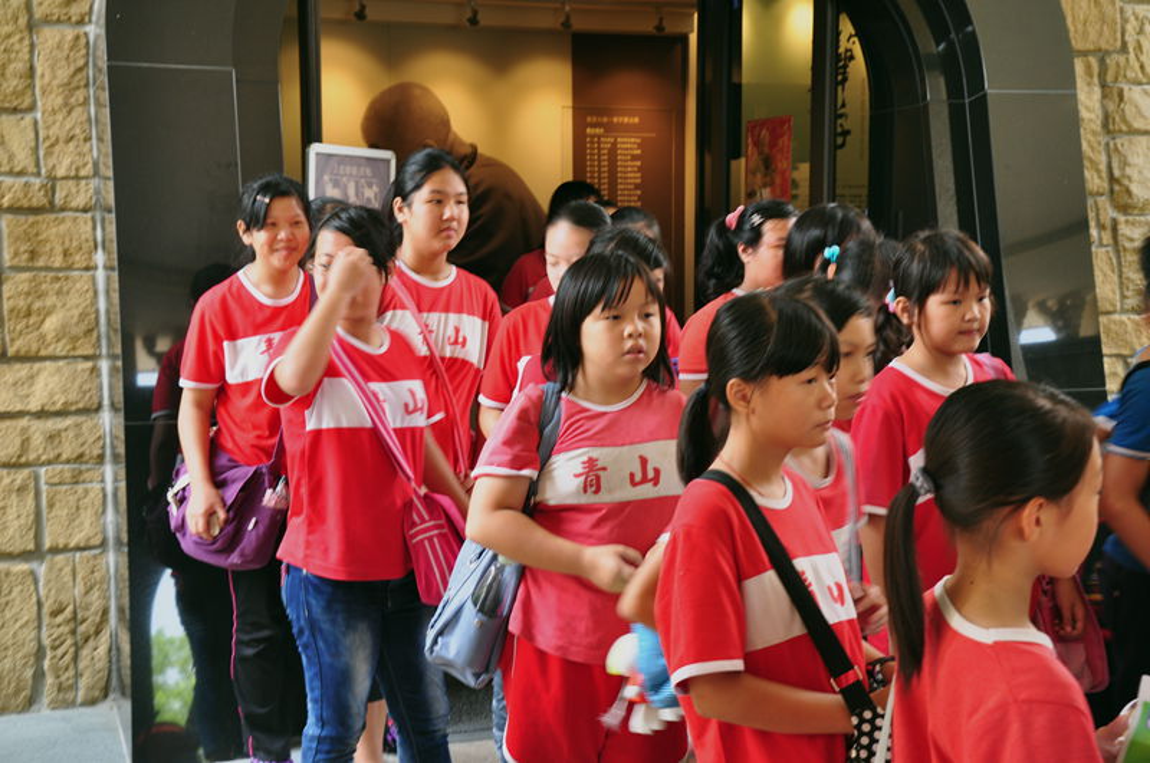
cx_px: 575
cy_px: 382
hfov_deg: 37.9
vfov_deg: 25.7
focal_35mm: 52
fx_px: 1675
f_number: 9
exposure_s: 1/20
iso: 200
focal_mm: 35
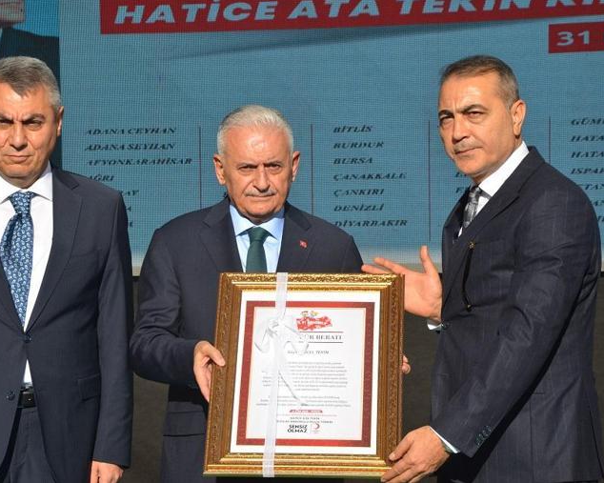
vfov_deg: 9.8
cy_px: 242
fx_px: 2806
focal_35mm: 157
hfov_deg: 12.3
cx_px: 278
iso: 100
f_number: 9
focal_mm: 92
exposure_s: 1/250
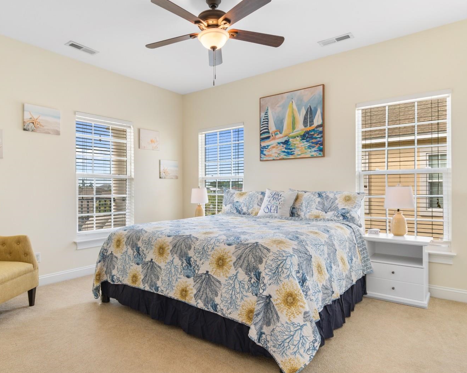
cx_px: 207
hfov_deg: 74.8
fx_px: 304
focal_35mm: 22
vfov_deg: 63.1
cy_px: 189
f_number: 4.8
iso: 100
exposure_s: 1/20
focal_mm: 13
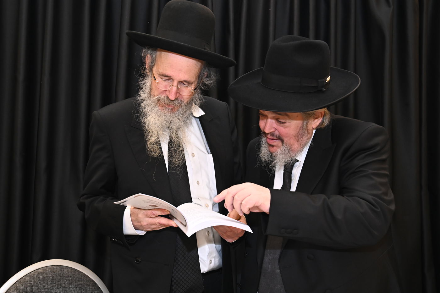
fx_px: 537
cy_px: 146
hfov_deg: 44.5
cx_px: 220
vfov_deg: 30.5
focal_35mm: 44
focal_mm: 44
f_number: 8
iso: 3200
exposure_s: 1/200
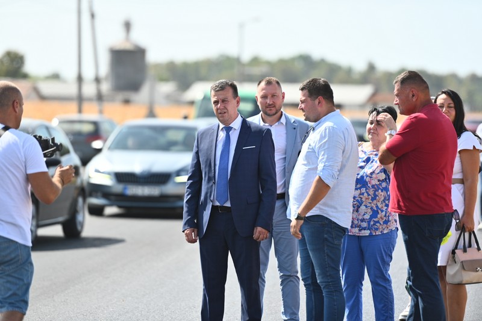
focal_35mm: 200
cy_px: 160
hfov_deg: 10.3
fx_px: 2677
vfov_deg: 6.9
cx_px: 241
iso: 250
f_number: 2.8
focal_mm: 200
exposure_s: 1/3200
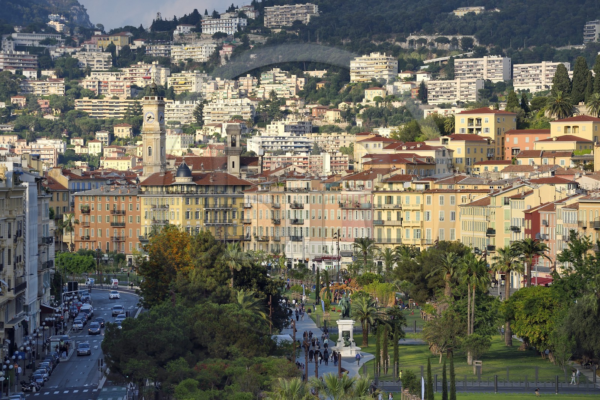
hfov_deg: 10.8
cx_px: 300
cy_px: 200
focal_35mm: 190
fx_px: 3166
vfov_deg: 7.2
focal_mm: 190
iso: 200
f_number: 6.3
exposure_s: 1/500
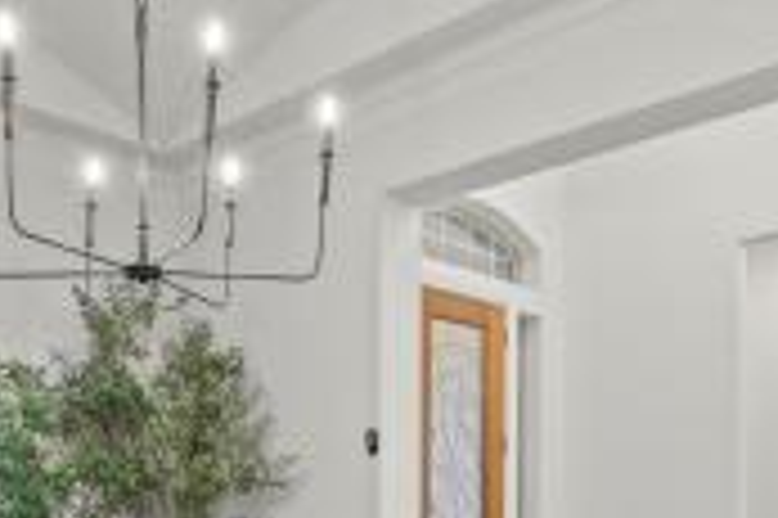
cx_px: 319
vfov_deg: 32.0
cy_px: 491
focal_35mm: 39
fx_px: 842
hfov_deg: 49.3
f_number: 8
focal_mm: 10
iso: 320
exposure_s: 1/1.25
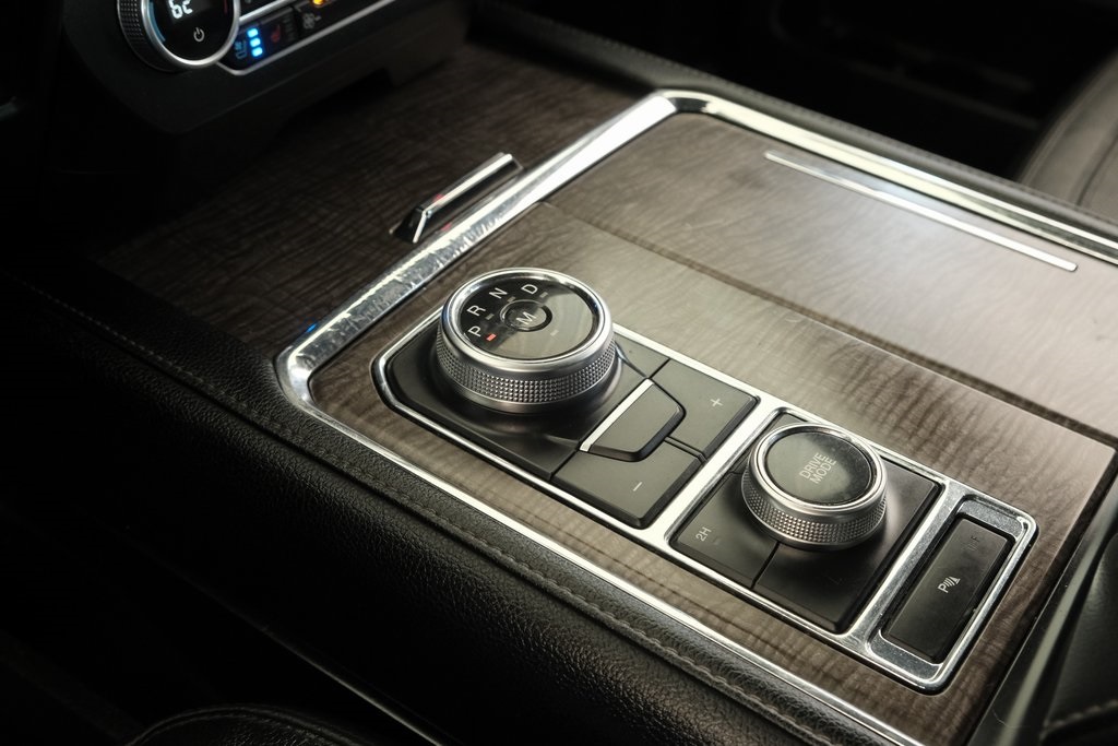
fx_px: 1335
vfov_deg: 31.2
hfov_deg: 45.4
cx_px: 559
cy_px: 373
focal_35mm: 43
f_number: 5
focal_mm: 28.9
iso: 2500
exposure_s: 1/60
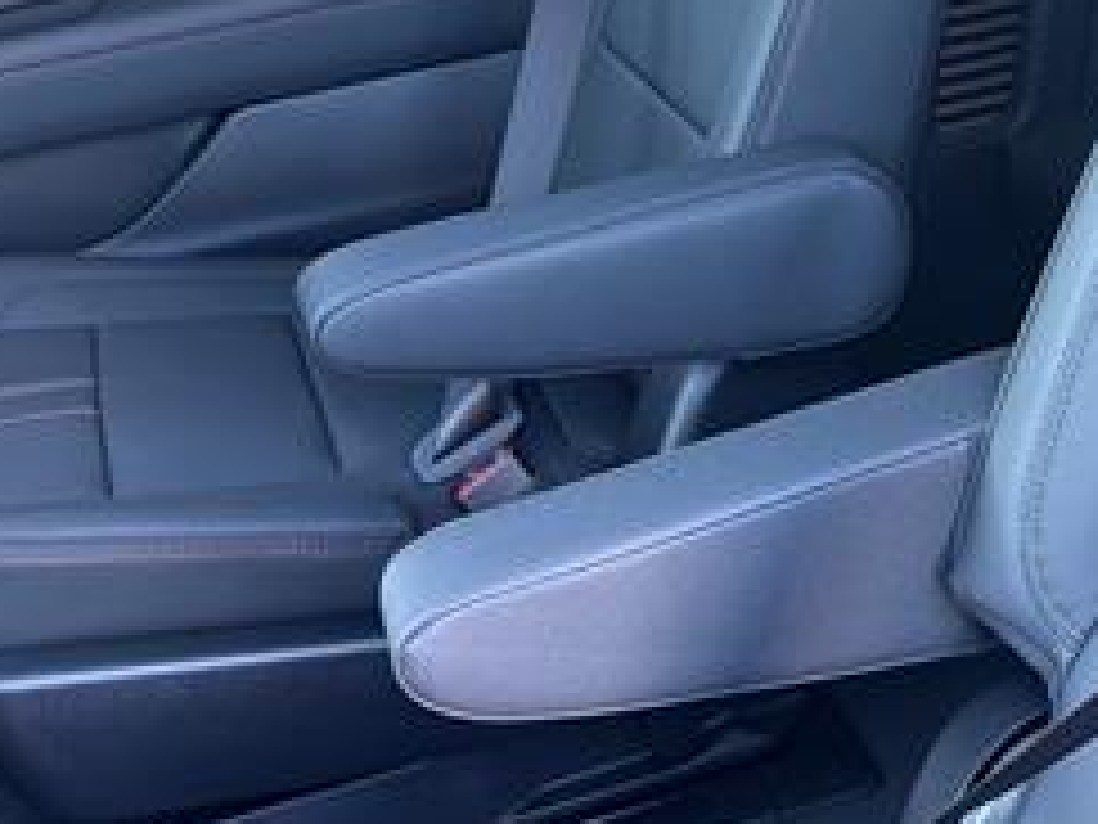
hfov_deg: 29.9
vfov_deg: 22.3
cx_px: 904
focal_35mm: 63
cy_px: -23
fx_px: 1998
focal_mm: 6.76
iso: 200
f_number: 1.78
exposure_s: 1/61
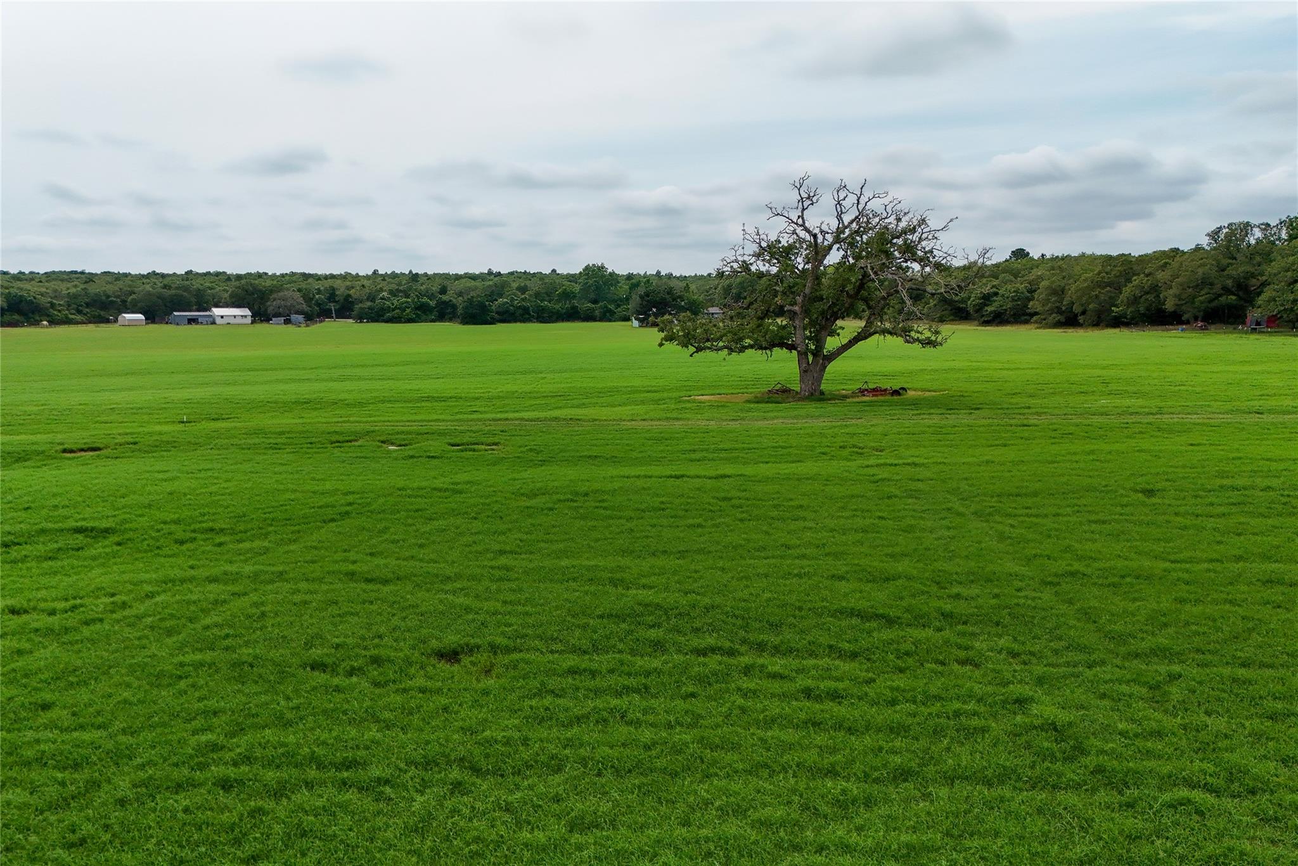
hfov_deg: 90.0
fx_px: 649
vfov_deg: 67.4
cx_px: 649
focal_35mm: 18
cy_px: 433
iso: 160
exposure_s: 3.2
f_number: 7.1
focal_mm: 18
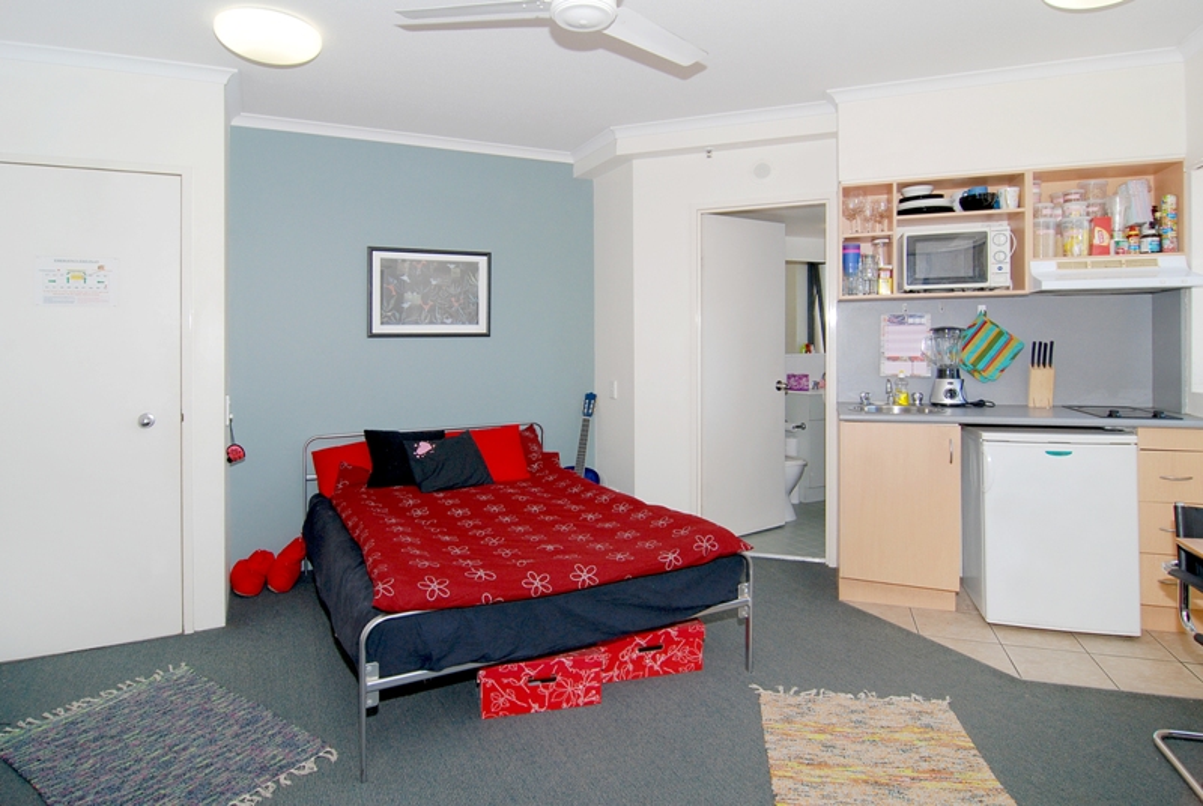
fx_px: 602
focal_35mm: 18
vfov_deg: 67.6
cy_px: 403
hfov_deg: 89.9
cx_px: 602
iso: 250
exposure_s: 1/40
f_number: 10
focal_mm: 12
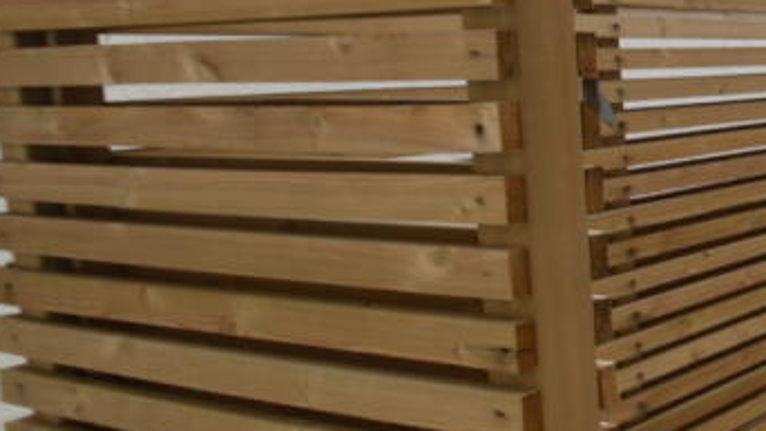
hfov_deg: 29.4
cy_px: 130
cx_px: 1112
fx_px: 955
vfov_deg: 25.3
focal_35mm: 47
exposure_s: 1/160
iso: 100
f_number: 6.3
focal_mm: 10
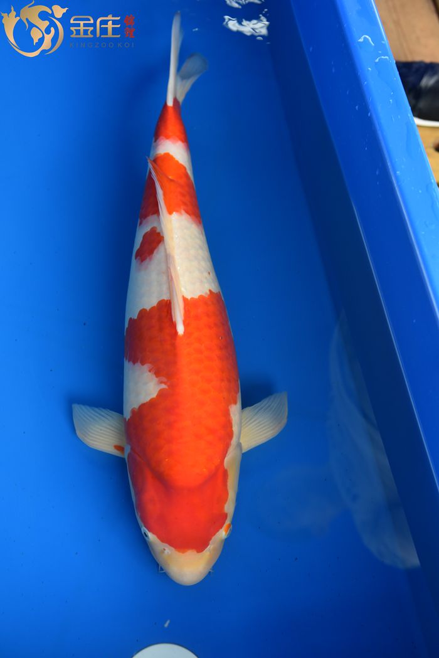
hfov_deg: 28.1
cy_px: 329
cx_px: 220
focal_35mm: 48
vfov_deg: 41.1
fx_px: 877
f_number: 4
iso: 800
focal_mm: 48
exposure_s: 1/60
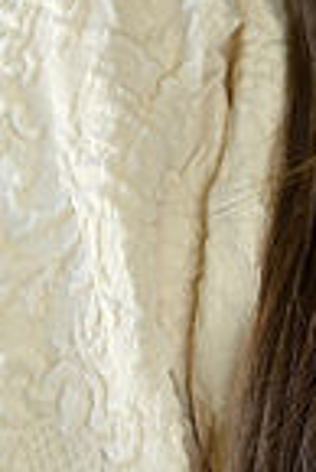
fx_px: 4334
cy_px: -120
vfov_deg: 6.2
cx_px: 834
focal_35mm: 330
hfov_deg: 4.1
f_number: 4
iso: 200
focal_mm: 50
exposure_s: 1/200
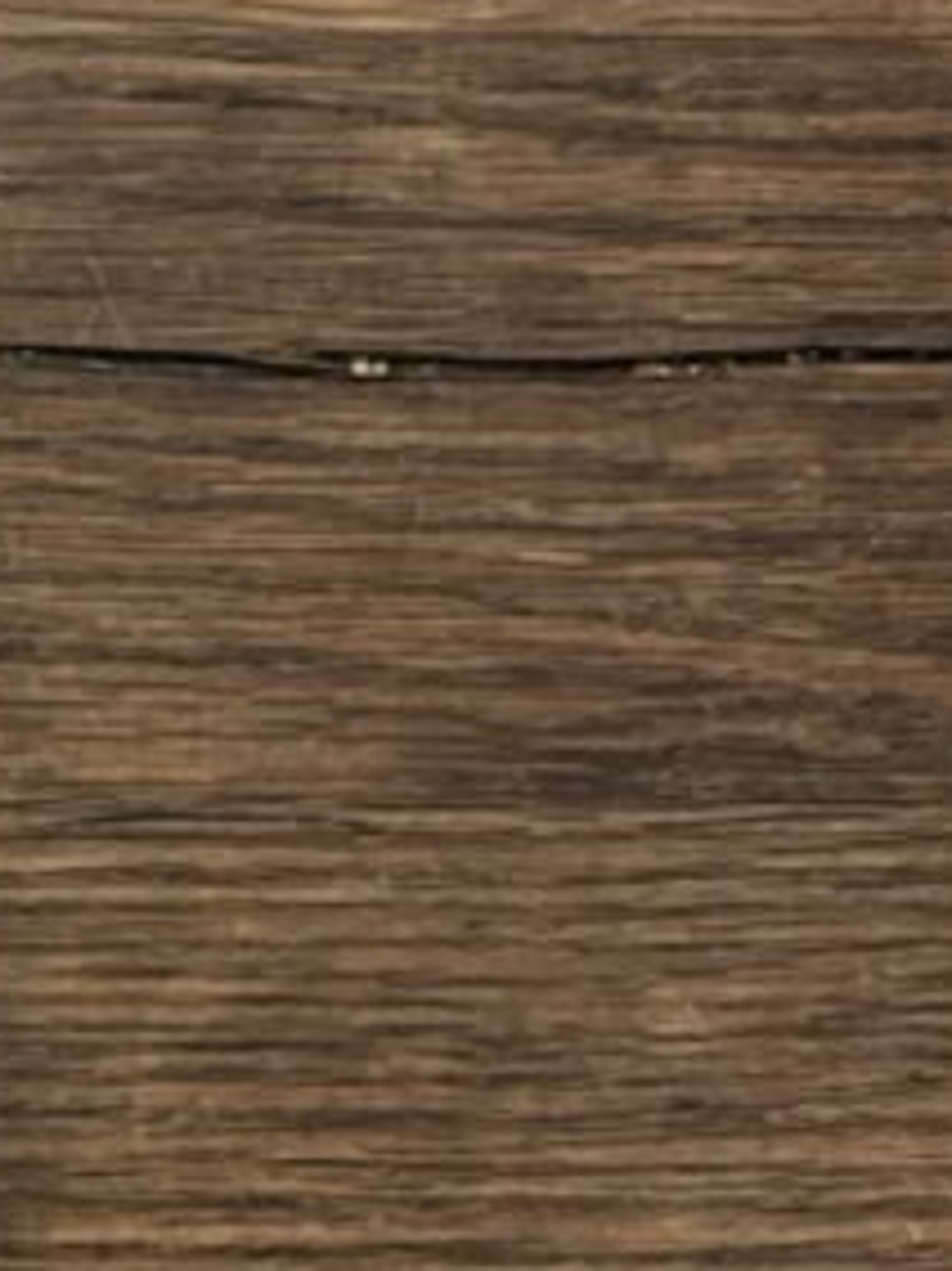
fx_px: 3449
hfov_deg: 14.6
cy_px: 853
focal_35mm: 94
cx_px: -494
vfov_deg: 20.8
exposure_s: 1/50
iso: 400
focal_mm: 5.1
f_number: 1.6
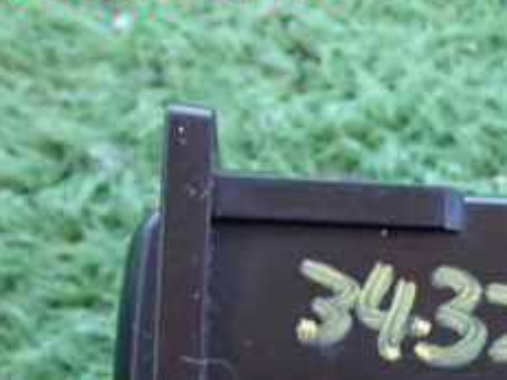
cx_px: 582
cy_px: 446
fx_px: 1903
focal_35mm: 130
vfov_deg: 11.2
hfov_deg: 14.7
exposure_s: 1/13
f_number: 3.2
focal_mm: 9.01
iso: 1000
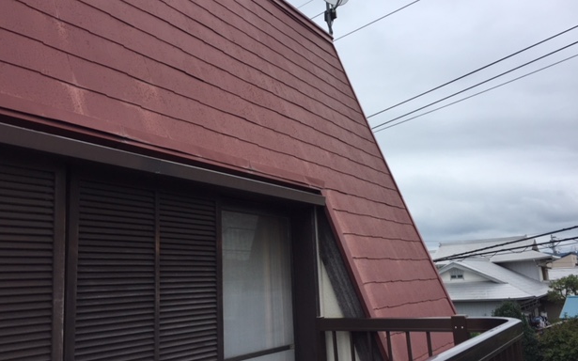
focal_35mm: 32
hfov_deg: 59.7
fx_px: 504
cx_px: 285
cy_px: 196
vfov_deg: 39.4
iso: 32
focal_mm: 4.15
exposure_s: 1/1412
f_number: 2.2
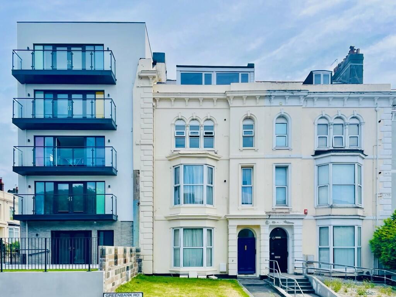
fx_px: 297
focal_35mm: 26
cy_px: 148
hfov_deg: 67.3
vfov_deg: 53.1
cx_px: 198
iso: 32
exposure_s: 1/4000
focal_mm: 4.2
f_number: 1.6
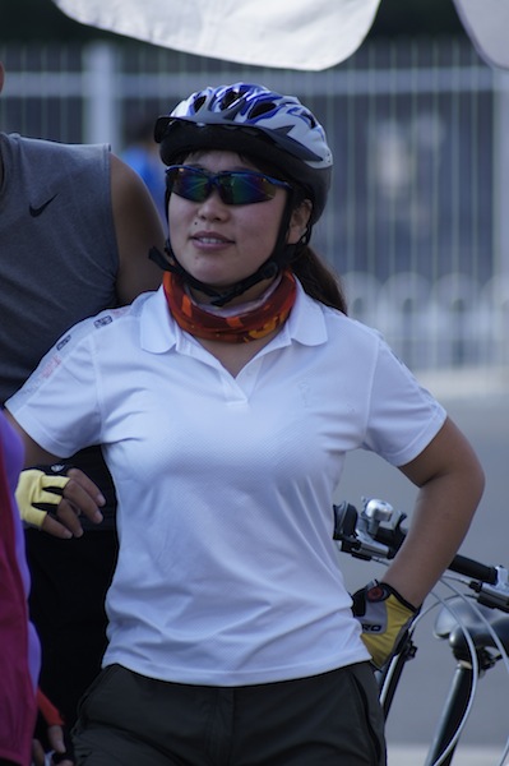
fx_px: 9560
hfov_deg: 3.0
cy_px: 383
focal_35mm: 450
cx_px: 254
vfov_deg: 4.6
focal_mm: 300
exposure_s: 1/500
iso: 160
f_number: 5.6
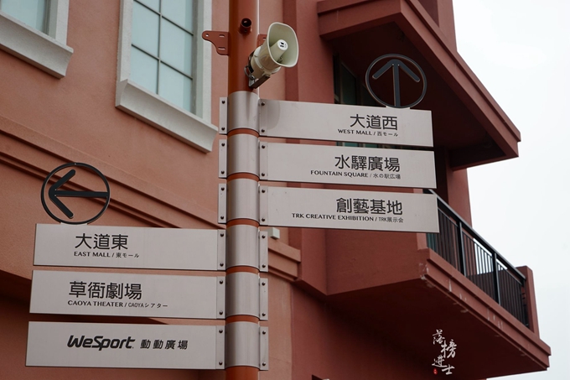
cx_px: 285
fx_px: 1092
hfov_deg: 29.3
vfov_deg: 19.7
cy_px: 190
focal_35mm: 69
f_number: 9
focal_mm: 69
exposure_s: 1/125
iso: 100
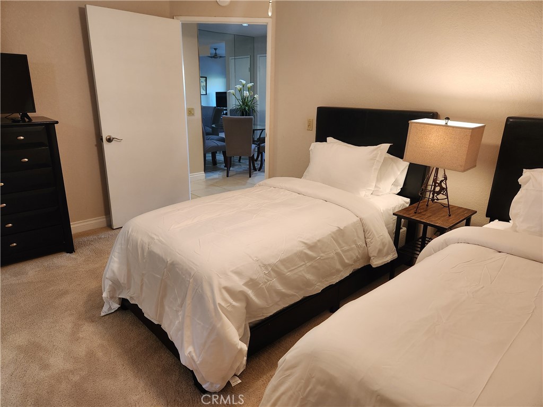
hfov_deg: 73.9
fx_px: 361
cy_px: 204
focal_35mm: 23
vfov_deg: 58.9
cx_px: 272
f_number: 1.8
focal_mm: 5.4
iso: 250
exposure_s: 1/120
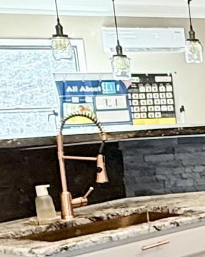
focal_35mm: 92
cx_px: 542
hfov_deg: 12.1
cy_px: 192
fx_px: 699
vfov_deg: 20.7
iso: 200
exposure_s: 1/60
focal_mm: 2.22
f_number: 2.2
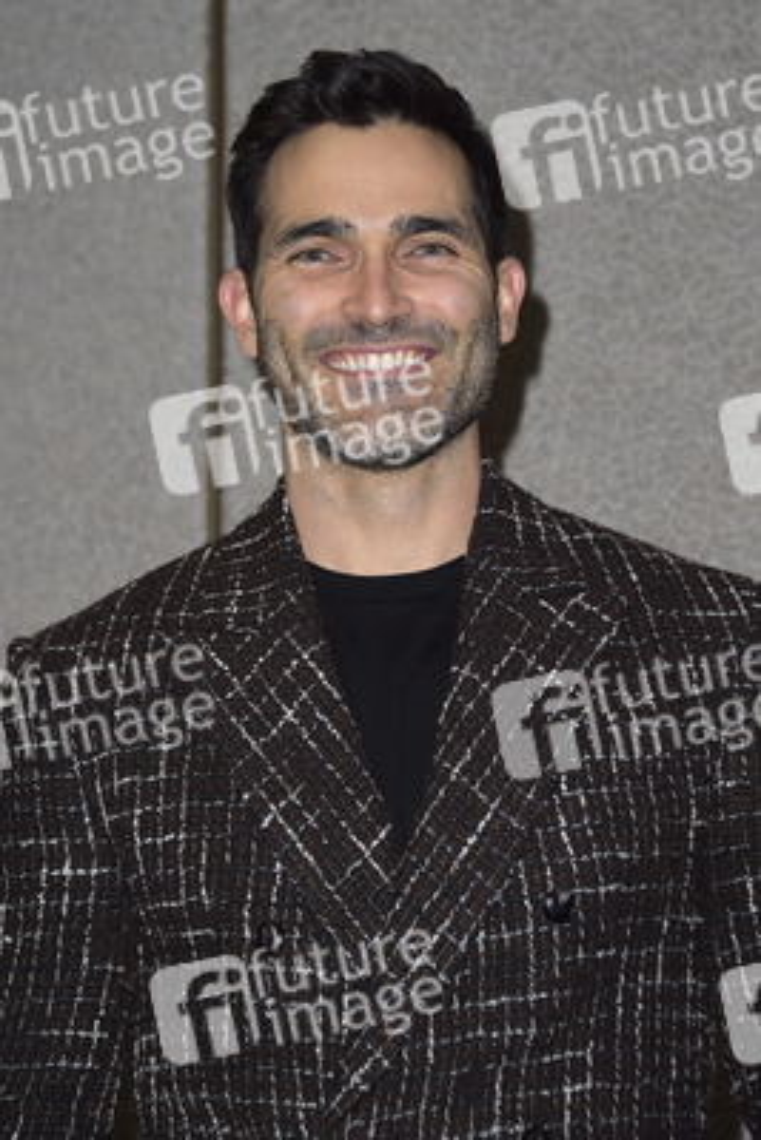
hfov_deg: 11.8
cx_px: 380
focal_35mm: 116
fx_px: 3675
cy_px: 570
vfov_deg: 17.6
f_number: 6.3
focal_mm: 116
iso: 500
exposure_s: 1/250
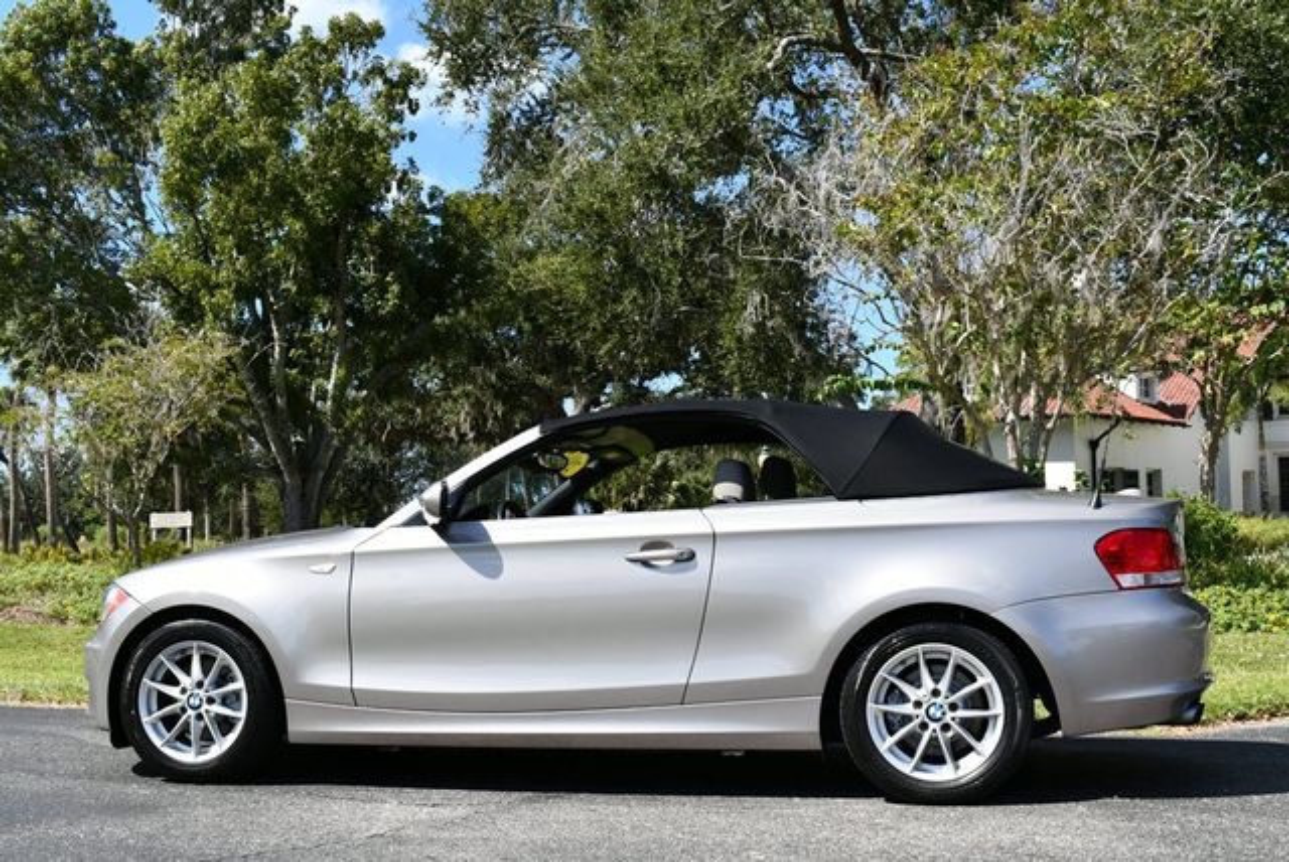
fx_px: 1577
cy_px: 431
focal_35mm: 44
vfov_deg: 30.6
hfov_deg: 44.5
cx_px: 644
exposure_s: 1/250
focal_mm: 22
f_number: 8
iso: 100
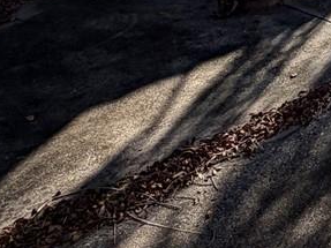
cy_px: -281
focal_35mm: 78
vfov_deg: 14.7
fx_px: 746
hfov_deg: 19.1
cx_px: 596
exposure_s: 1/770
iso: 25
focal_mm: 2.22
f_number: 2.2
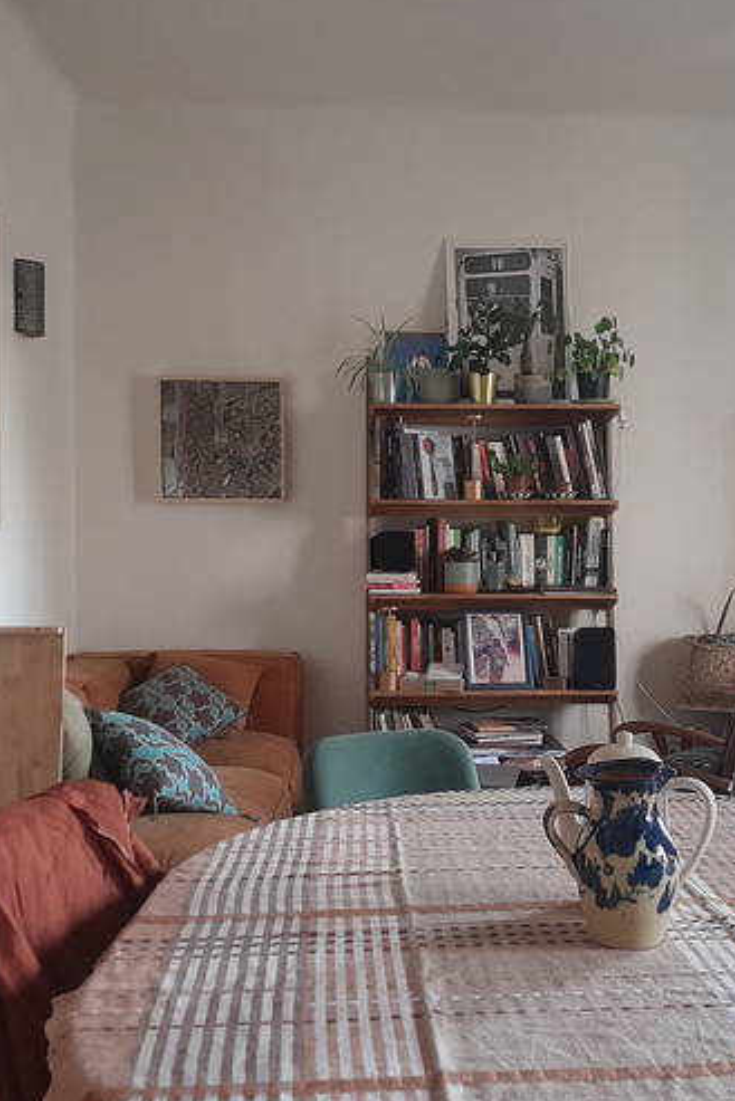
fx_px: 1377
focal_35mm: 45
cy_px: 574
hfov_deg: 29.6
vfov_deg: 43.6
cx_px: 500
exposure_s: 1/33
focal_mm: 4
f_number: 1.8
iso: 500
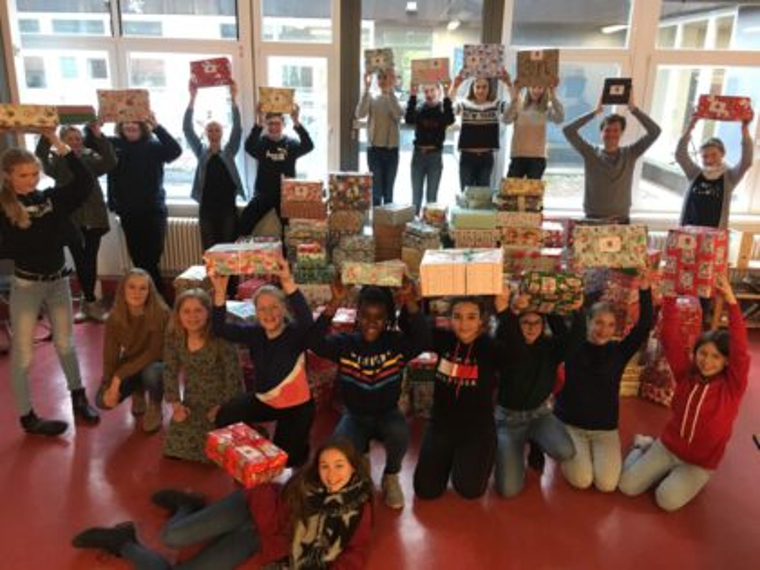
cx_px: 380
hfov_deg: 61.7
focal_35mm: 29
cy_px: 285
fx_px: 637
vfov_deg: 48.2
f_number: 2.2
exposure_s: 1/20
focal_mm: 4.15
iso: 200
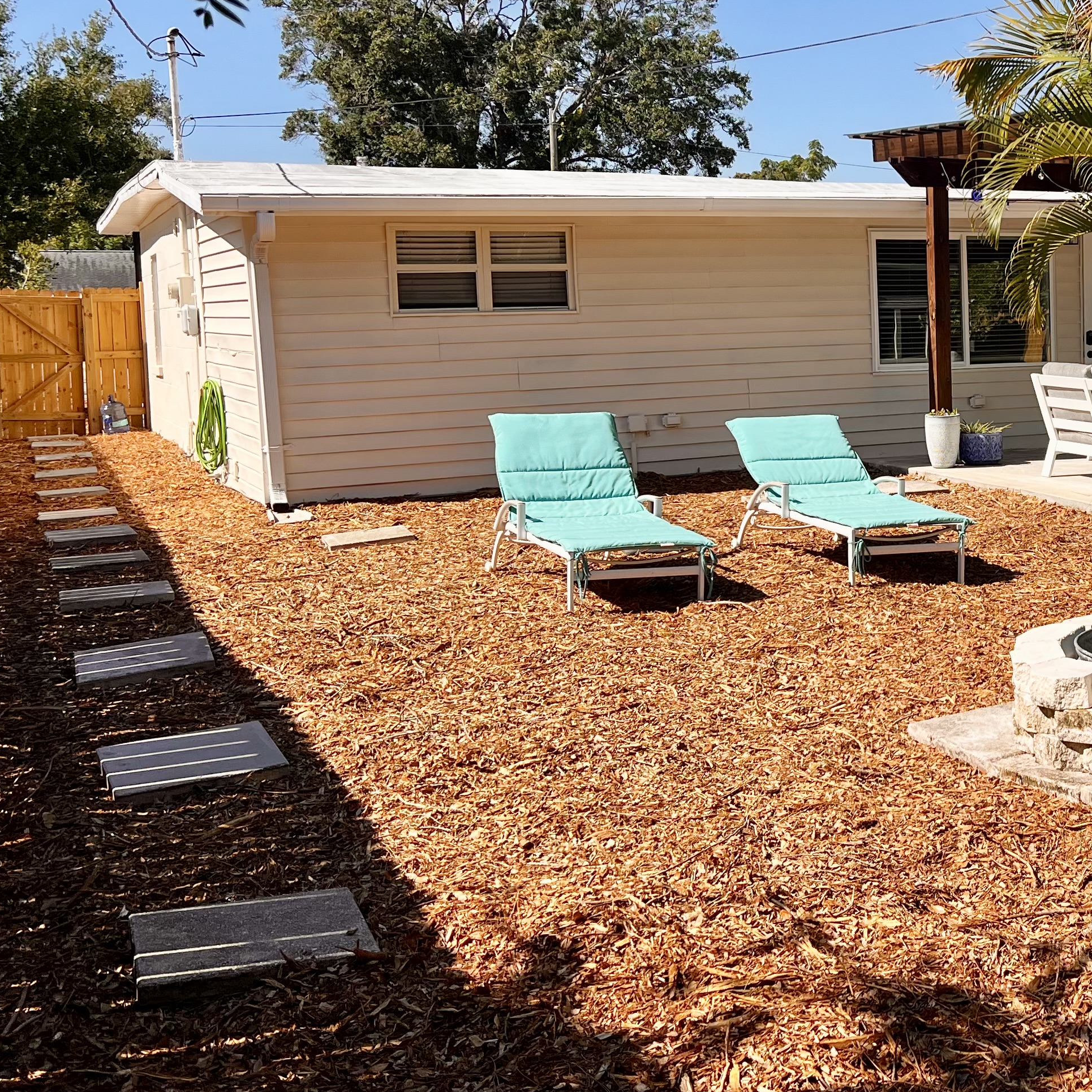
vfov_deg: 35.2
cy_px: 411
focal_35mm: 48
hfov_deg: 33.2
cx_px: 1018
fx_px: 1713
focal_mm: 5.7
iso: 50
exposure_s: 1/3831
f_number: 1.5
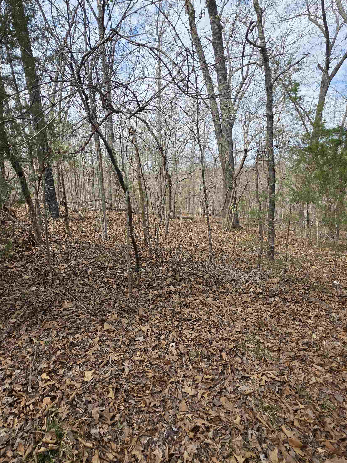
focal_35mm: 18
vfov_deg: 87.7
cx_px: 155
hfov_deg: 71.4
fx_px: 241
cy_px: 228
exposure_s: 1/707
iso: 40
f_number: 1.9
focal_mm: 2.2
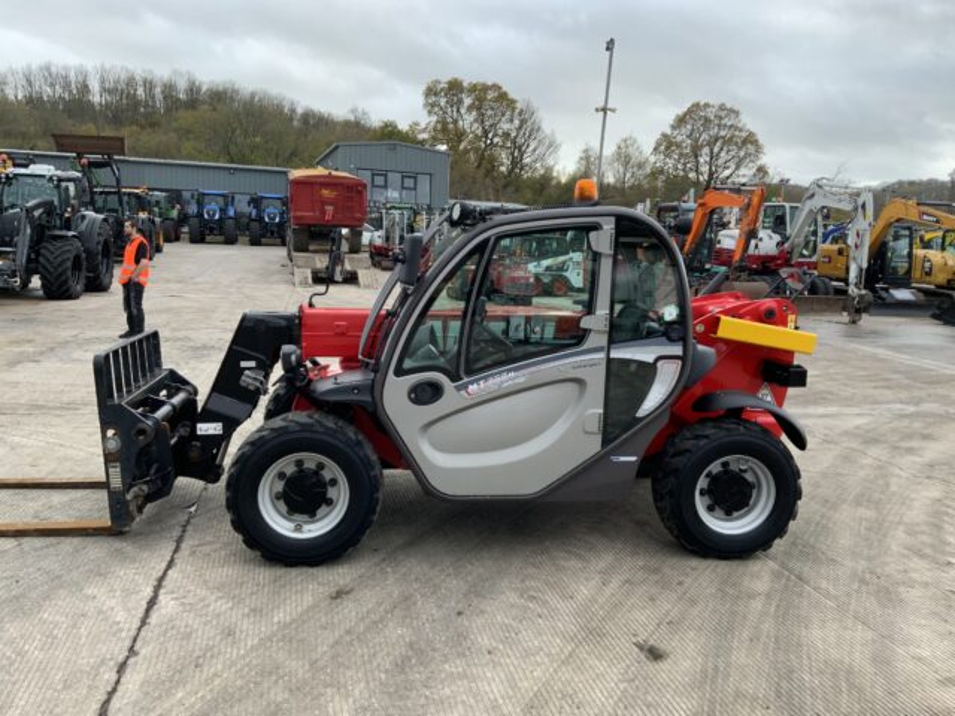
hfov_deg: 61.7
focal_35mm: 29
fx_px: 800
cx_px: 478
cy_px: 358
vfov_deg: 48.2
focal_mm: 3
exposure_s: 1/122
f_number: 1.8
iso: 32
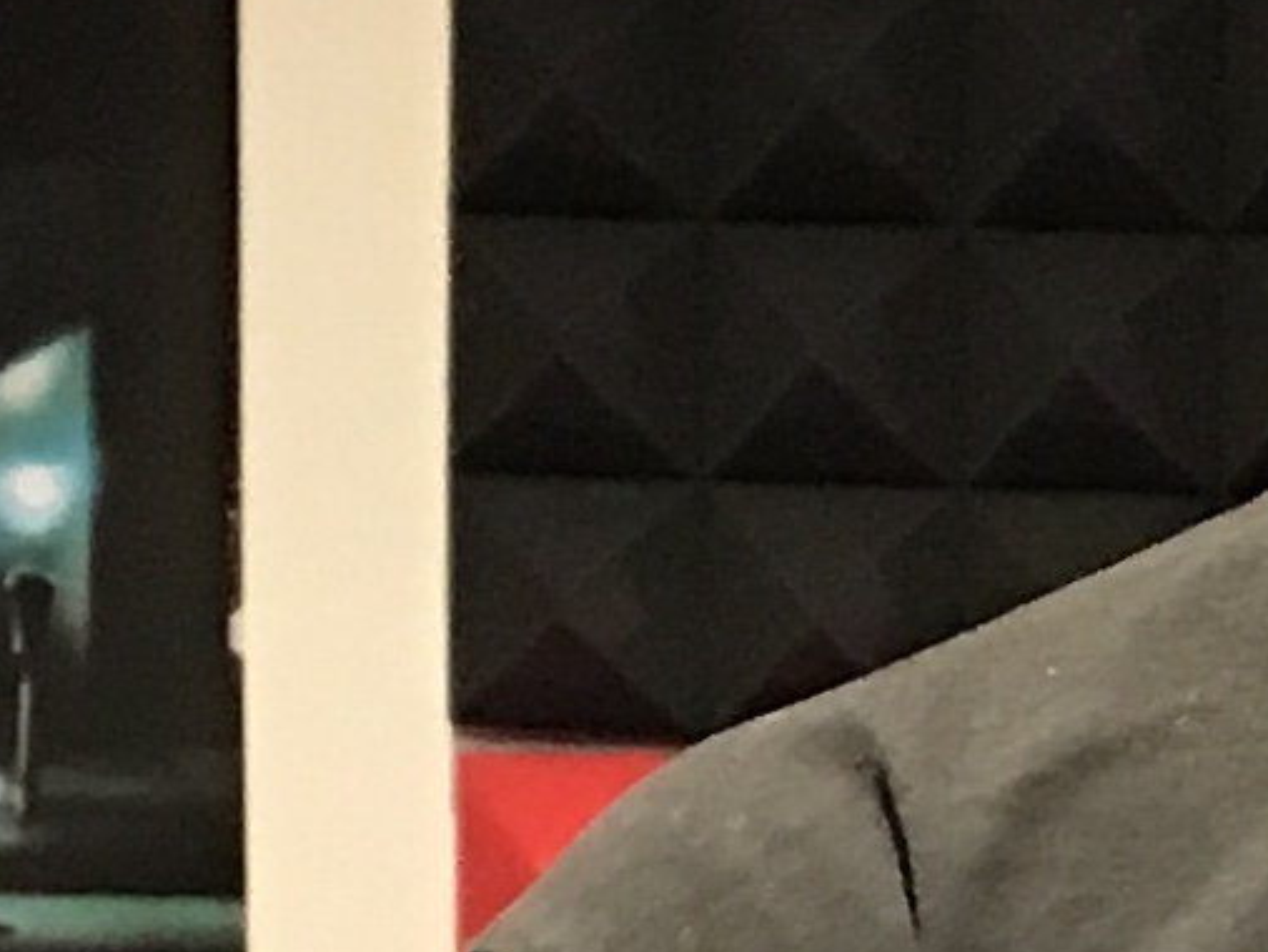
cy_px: 914
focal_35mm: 214
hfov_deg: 8.9
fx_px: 7843
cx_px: 2195
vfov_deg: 6.9
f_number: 1.8
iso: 80
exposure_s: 1/17
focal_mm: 3.99
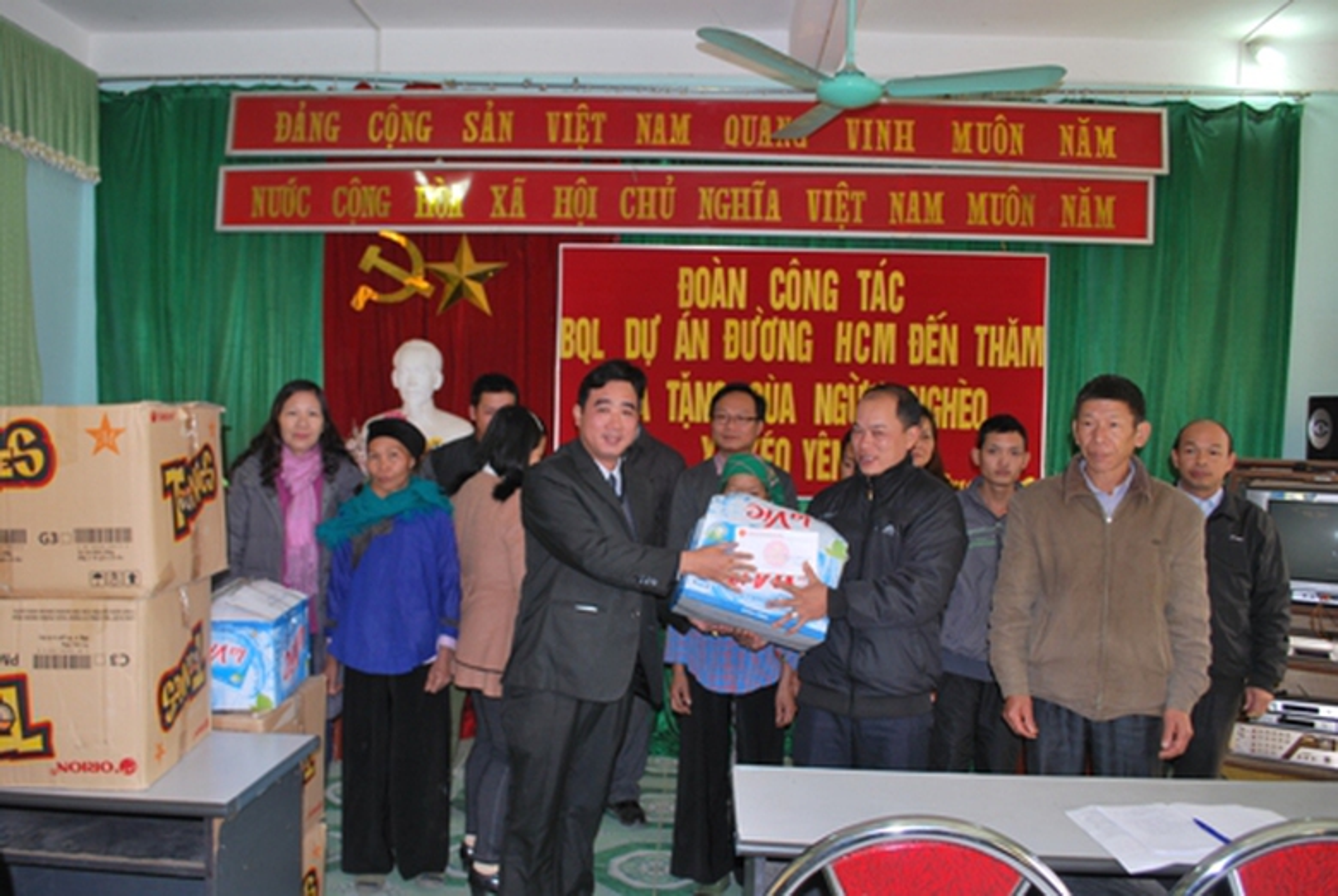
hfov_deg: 67.3
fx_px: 1005
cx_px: 669
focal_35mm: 27
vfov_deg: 48.1
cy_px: 448
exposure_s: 1/60
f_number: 3.5
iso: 200
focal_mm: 18
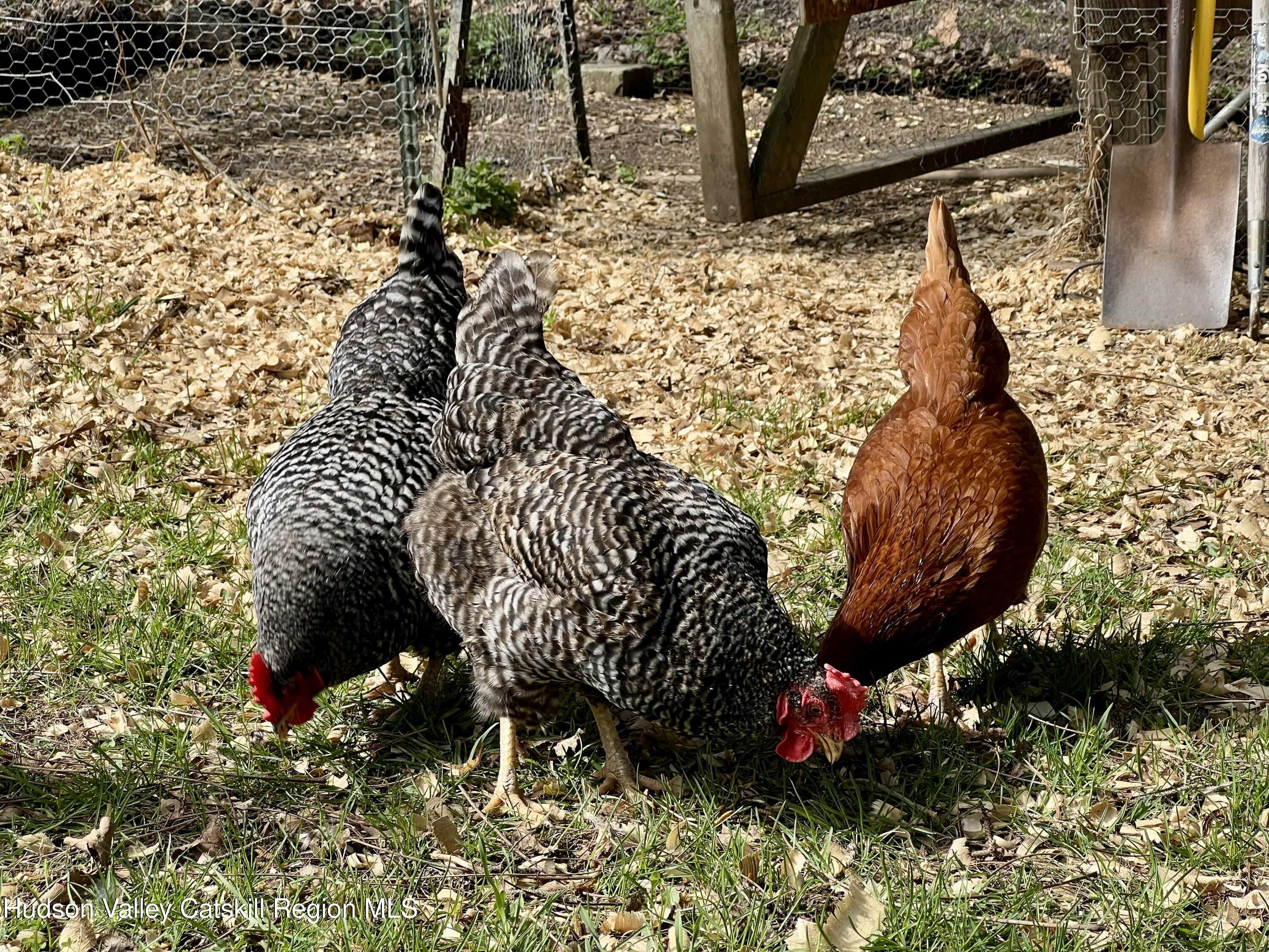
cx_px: 634
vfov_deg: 19.1
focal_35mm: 77
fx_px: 2823
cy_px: 476
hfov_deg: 25.3
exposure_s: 1/295
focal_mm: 9
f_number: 2.8
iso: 32
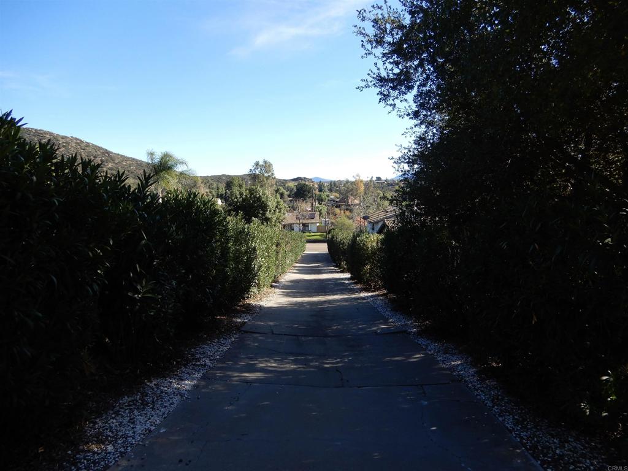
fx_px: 435
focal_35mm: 24
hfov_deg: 71.6
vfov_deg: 56.8
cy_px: 236
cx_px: 314
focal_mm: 4.3
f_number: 3.4
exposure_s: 1/400
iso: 80
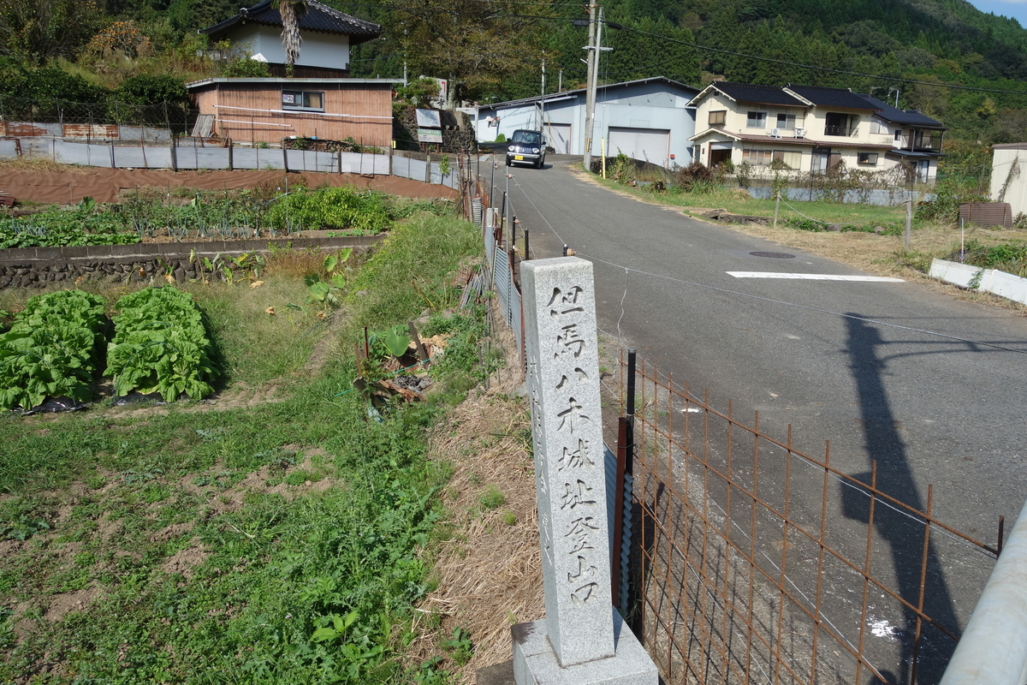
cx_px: 514
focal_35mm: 28
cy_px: 342
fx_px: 799
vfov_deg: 46.4
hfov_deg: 65.5
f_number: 5.6
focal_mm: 10.4
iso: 125
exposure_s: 1/500
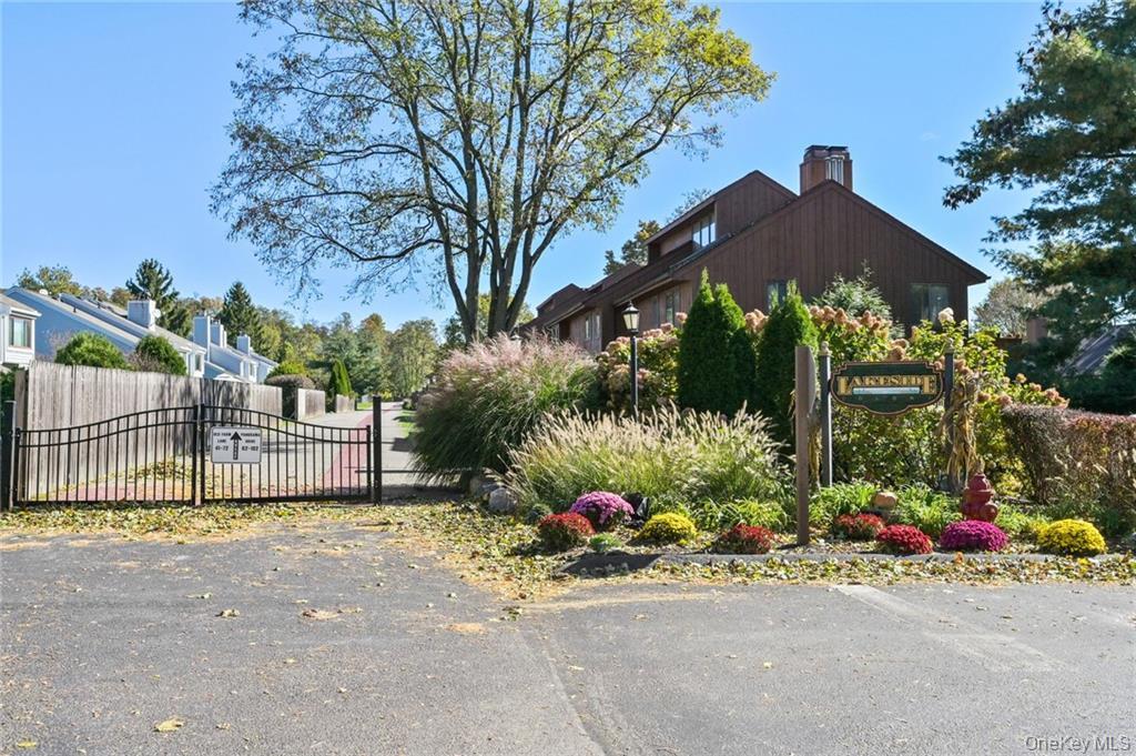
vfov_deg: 43.5
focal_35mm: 30
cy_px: 378
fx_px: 946
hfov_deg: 62.0
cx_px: 568
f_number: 8
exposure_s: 1/1600
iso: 400
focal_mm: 30
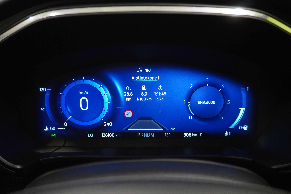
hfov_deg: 51.3
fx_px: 303
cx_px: 146
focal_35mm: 38
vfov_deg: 35.5
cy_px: 97
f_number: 4.5
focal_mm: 25
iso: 1000
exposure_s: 1/40
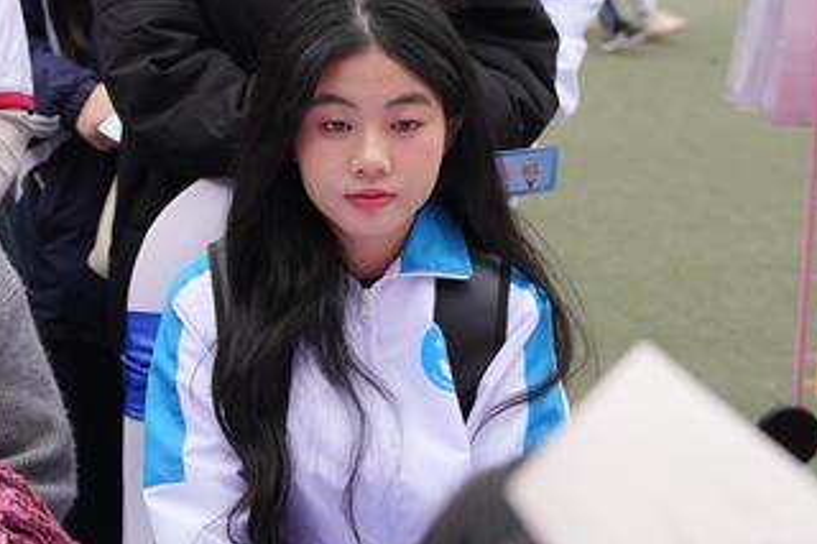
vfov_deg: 14.1
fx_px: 2194
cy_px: 144
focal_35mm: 97
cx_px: 179
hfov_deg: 20.9
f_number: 3.5
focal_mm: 38.7
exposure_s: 1/125
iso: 100
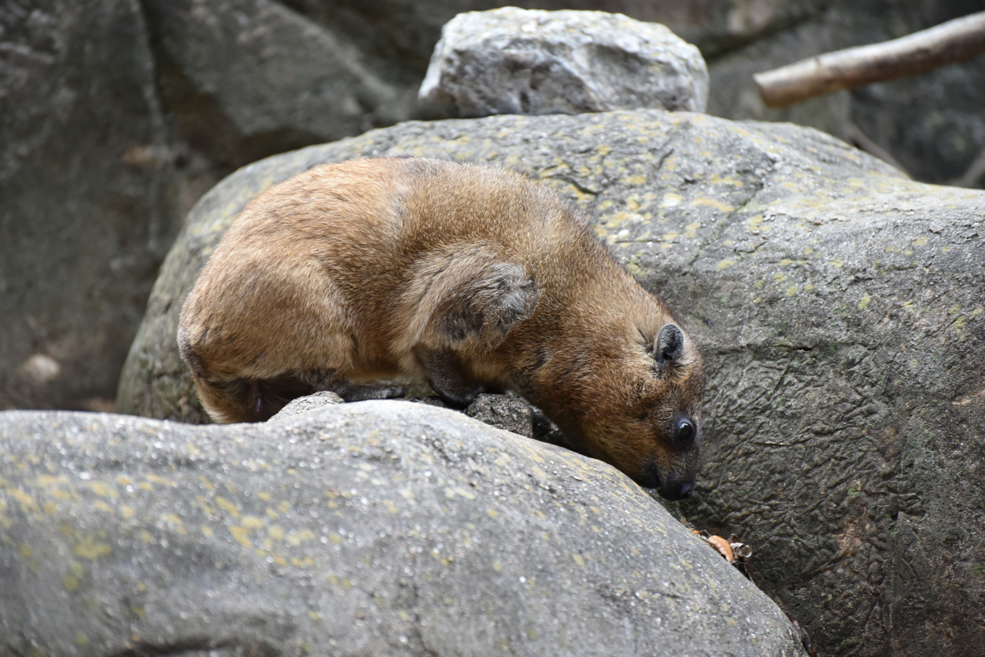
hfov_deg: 9.8
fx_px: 5747
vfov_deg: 6.5
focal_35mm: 210
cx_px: 492
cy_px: 328
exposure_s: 1/500
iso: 1400
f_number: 5.3
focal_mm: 210
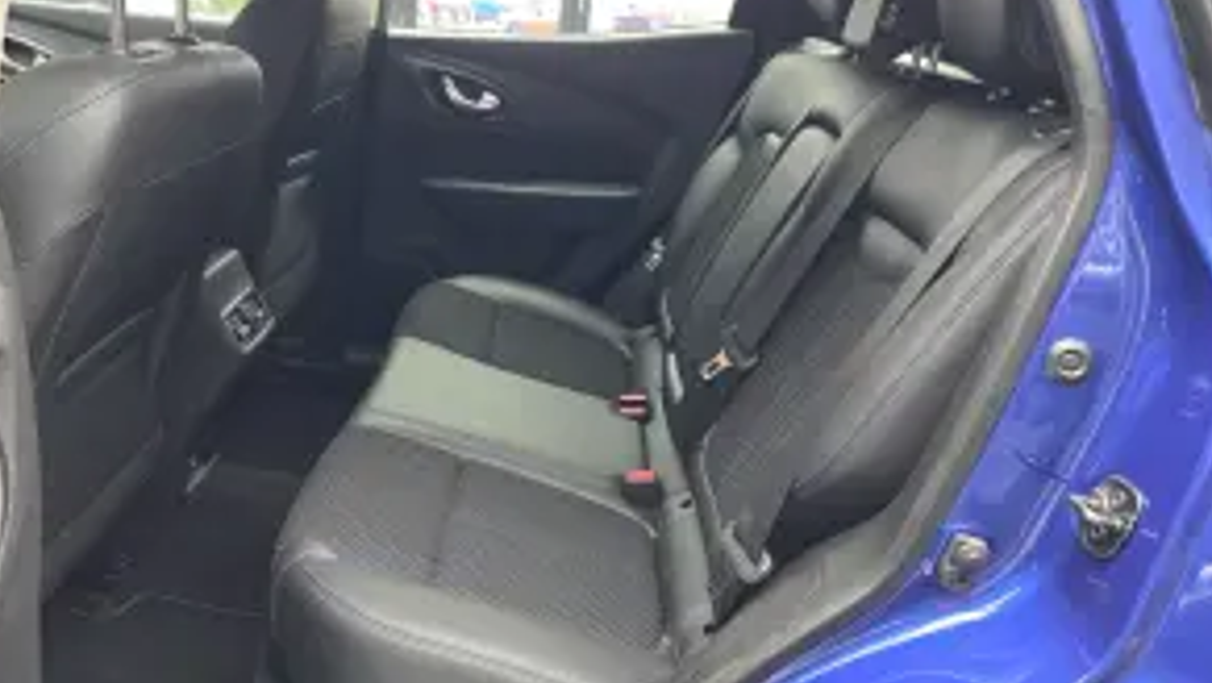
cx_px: 554
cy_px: 383
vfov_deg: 37.8
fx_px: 997
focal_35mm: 31
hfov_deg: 62.5
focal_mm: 6.25
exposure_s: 1/100
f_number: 1.7
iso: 320
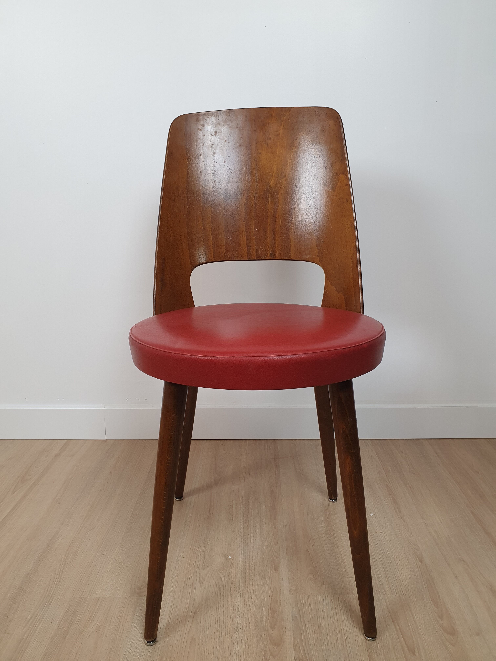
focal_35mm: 26
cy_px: 330
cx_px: 248
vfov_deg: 67.3
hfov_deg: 53.1
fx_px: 497
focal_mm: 4.32
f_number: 2.4
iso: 100
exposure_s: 1/50
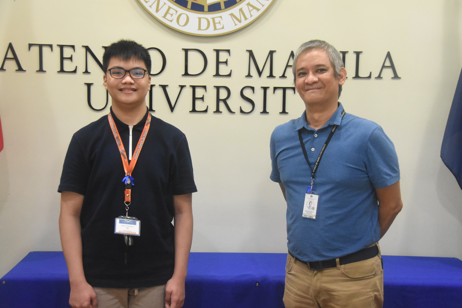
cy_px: 154
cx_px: 231
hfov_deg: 33.4
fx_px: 770
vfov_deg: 22.6
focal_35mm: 60
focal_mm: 40
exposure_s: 1/125
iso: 5000
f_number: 4.5
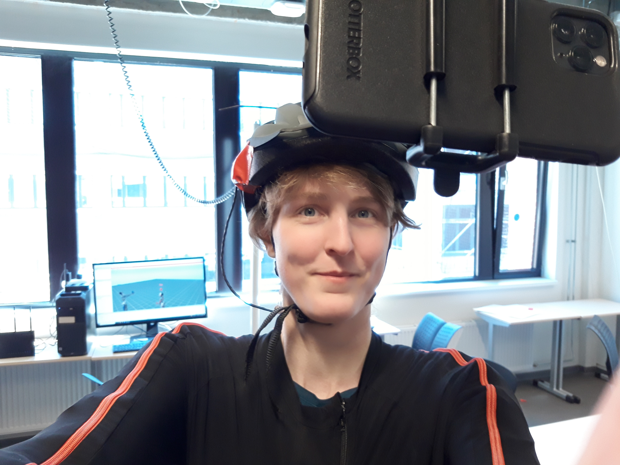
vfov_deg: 49.7
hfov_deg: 63.4
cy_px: 232
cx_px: 310
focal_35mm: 28
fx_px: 502
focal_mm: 3.34
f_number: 1.9
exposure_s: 1/33
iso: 100
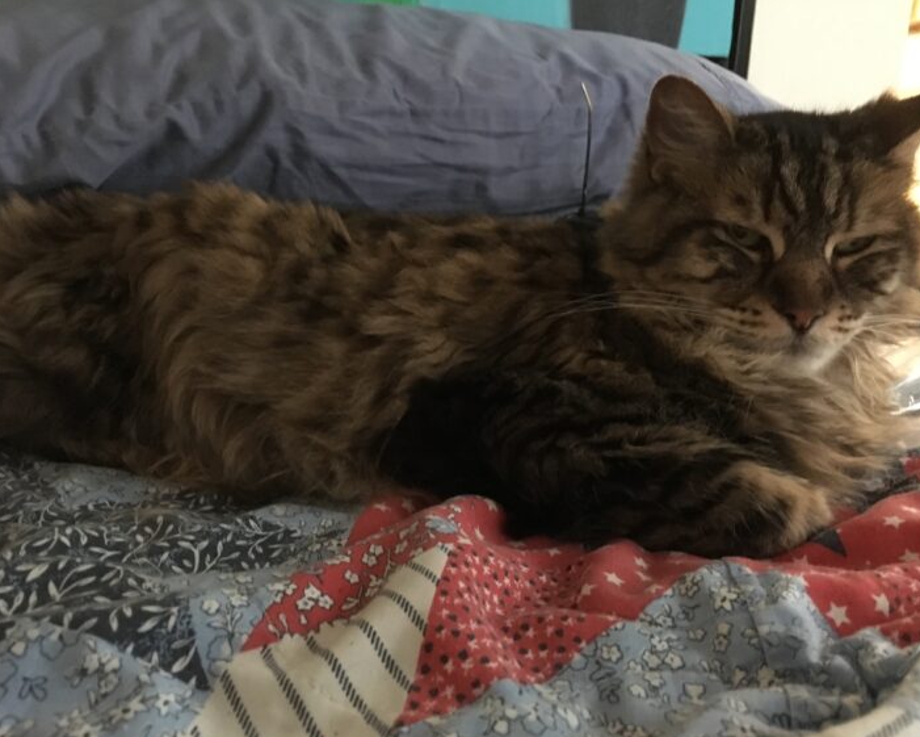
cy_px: 376
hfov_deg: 57.2
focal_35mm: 31
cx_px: 475
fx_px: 844
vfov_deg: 47.1
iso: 800
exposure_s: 1/15
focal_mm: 4.15
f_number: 2.2
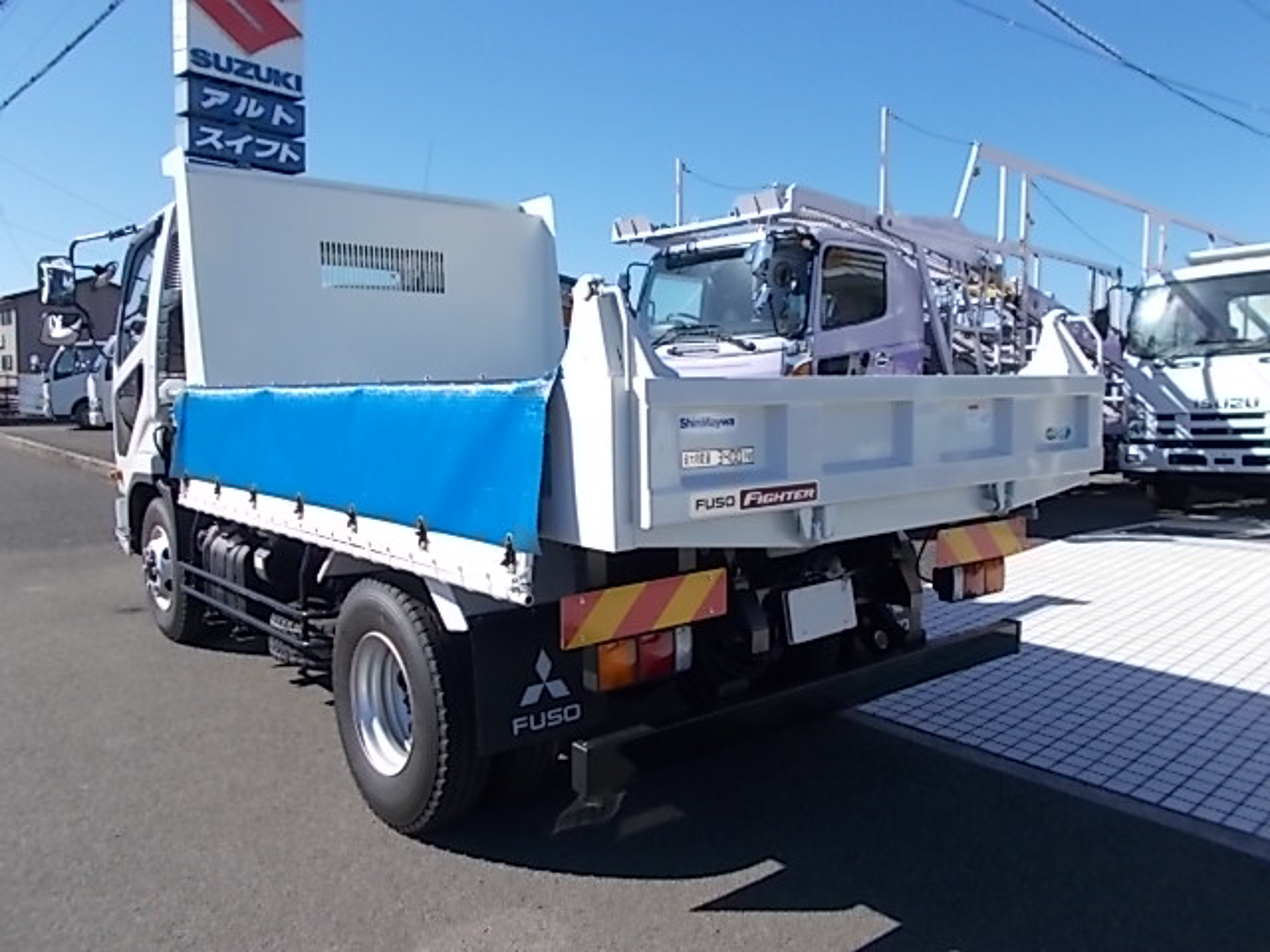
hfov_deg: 67.3
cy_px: 476
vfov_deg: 53.1
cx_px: 635
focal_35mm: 26
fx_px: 954
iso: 80
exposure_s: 1/125
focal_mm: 4.6
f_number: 8
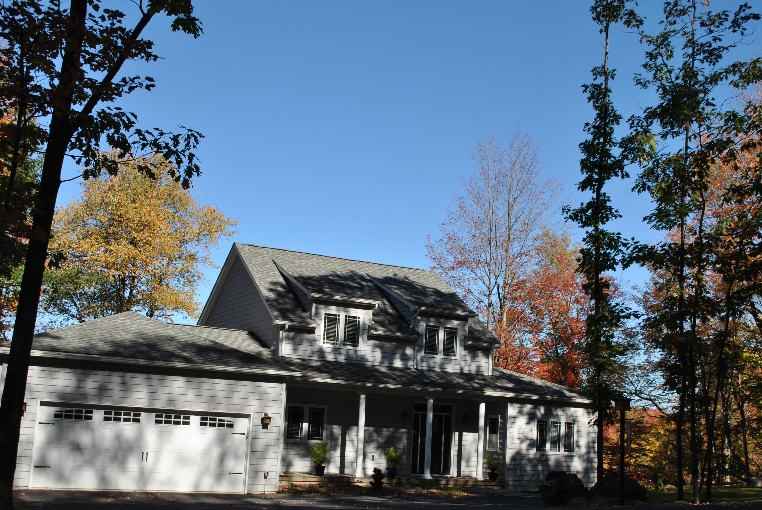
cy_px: 288
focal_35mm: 41
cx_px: 401
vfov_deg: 32.7
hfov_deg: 47.3
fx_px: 869
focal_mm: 24
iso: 100
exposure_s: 1/250
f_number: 8
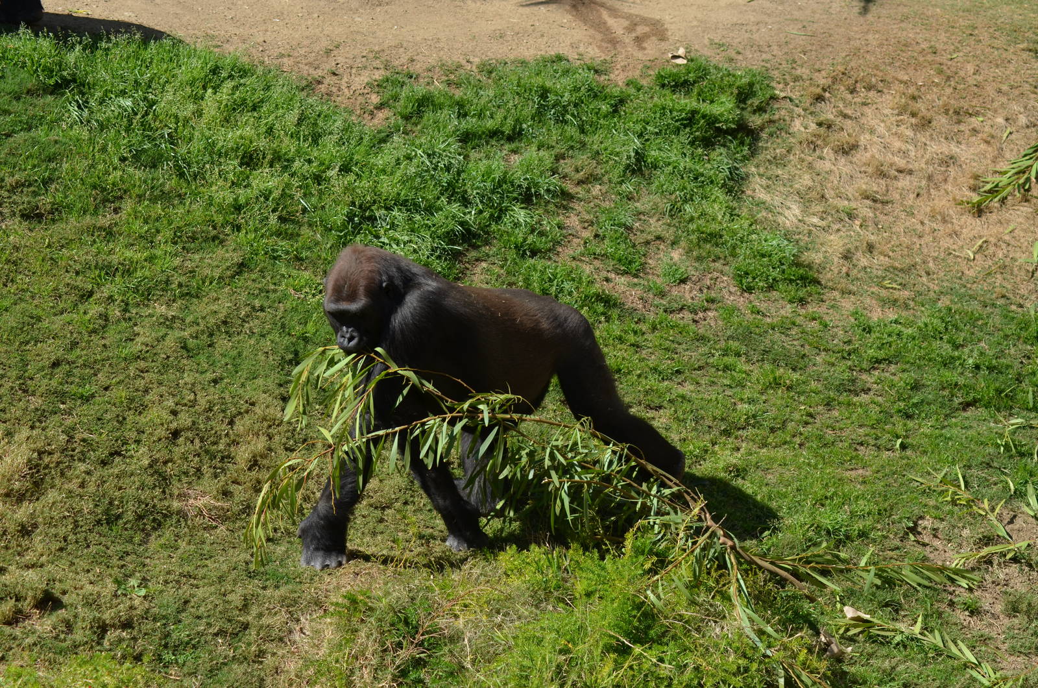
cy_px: 344
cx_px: 519
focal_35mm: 105
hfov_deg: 19.5
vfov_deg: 13.0
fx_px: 3021
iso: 200
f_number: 6.3
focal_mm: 70
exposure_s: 1/640
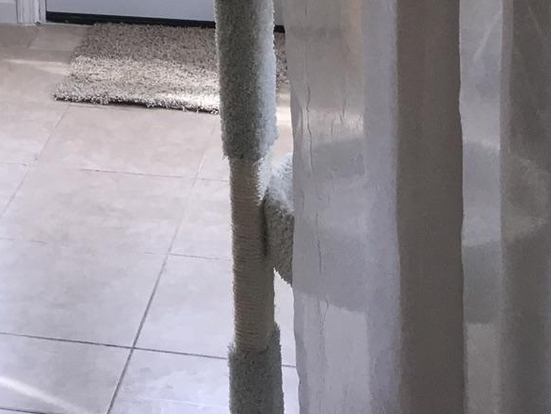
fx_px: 1560
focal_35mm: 98
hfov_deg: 19.3
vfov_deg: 13.8
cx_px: -36
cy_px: -288
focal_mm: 3.99
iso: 20
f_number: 1.8
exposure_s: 1/259
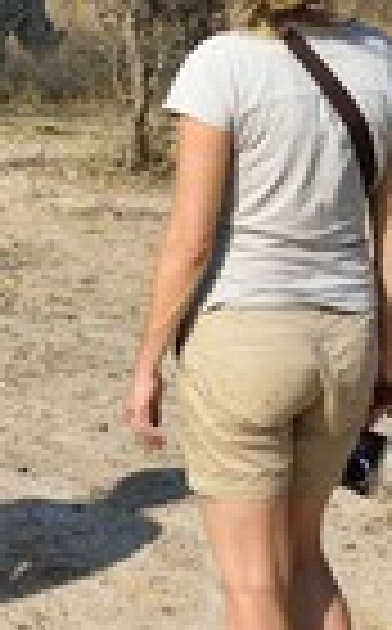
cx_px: -41
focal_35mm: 98
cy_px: 234
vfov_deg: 21.2
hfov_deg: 13.0
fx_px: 1682
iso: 200
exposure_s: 1/250
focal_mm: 32
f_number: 13
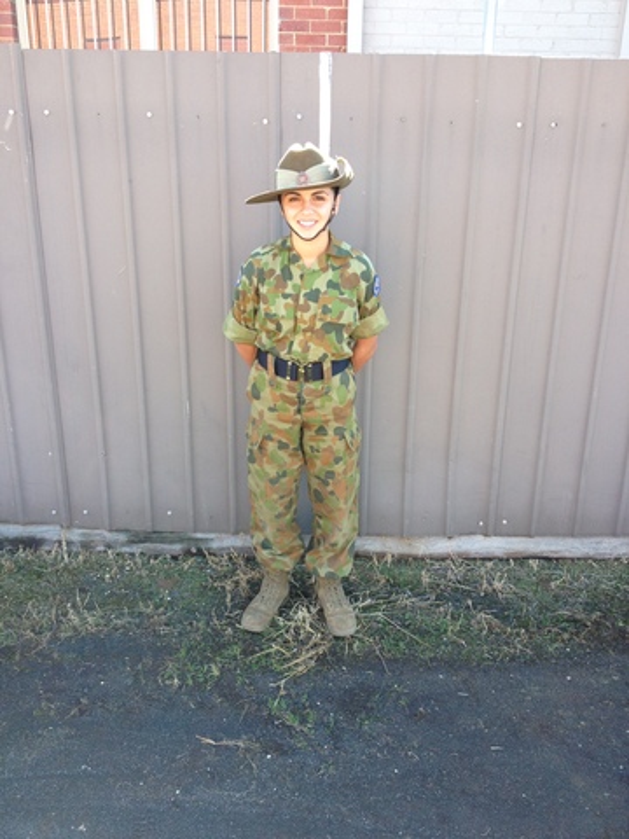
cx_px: 314
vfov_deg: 52.6
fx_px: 848
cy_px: 420
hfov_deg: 40.7
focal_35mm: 35
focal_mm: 4.28
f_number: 2.4
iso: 64
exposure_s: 1/120
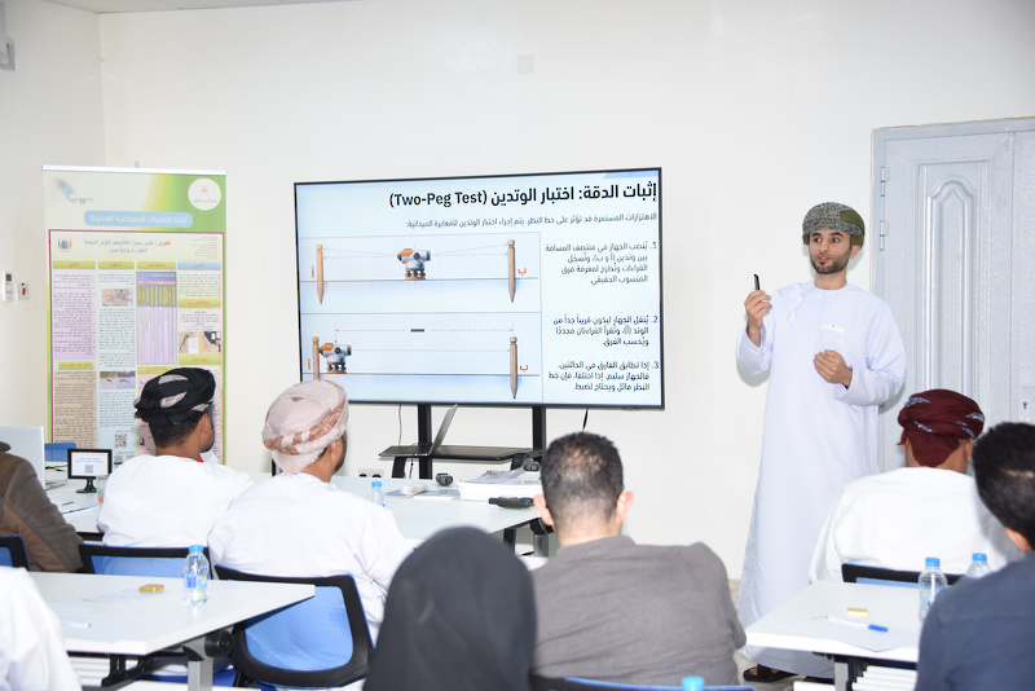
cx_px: 518
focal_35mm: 62
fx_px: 1783
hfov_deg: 32.4
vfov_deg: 21.9
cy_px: 346
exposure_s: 1/125
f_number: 4.8
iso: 800
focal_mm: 62
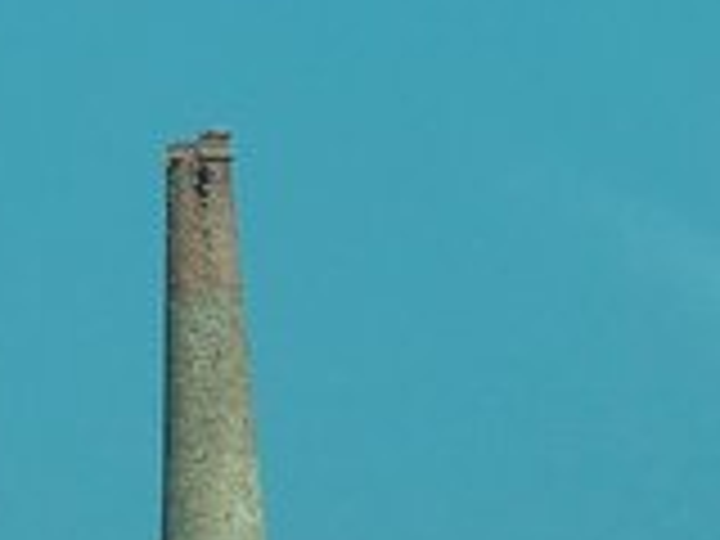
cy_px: 511
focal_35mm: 406
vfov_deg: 3.7
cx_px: 652
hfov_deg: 4.9
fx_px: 8445
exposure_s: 1/640
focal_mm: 28.8
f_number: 3.5
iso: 100
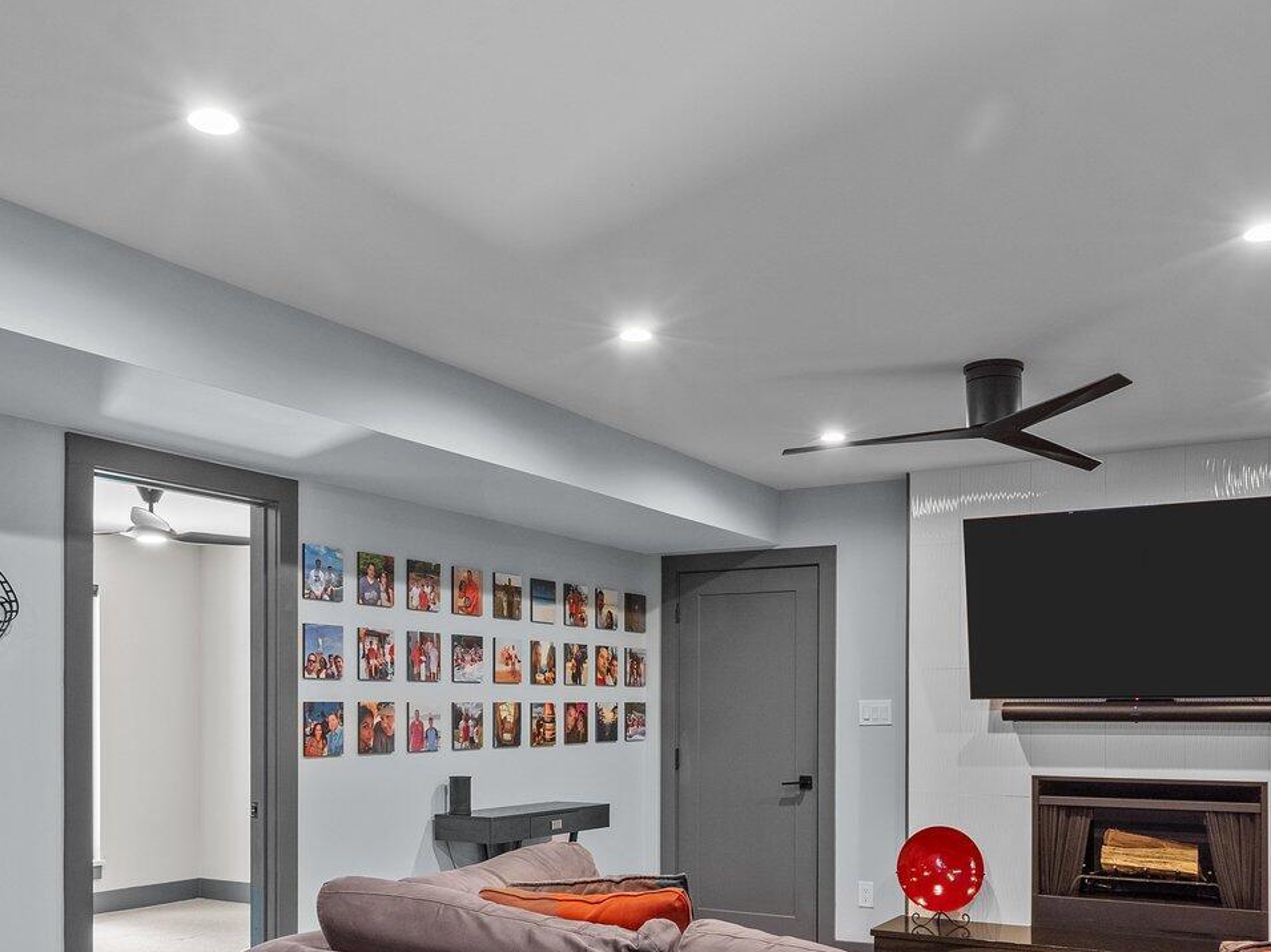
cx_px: 649
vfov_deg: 42.0
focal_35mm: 33
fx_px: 1212
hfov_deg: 55.4
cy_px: 679
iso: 400
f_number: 8
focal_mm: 16
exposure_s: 2
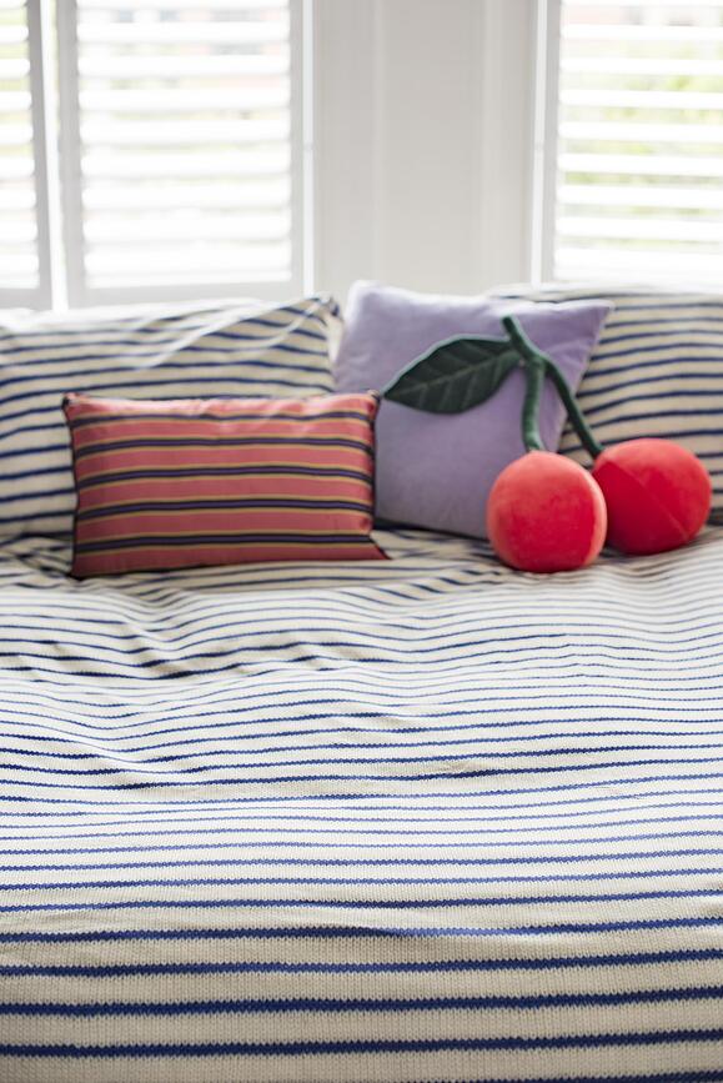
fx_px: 1504
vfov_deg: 39.6
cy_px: 542
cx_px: 362
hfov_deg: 27.0
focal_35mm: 50
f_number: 3.5
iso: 100
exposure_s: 1/40
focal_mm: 50
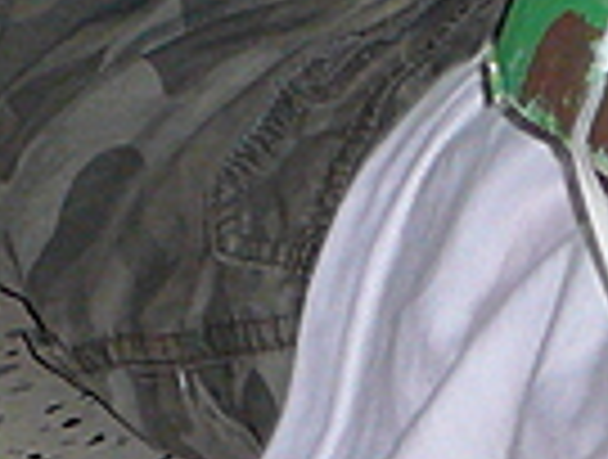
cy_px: 724
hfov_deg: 3.9
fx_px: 8735
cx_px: 1347
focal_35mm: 496
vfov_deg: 3.0
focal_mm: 15.6
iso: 160
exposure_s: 1/30
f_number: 3.9
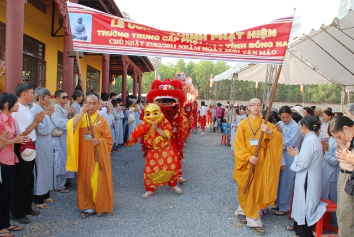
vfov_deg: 48.0
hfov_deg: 67.3
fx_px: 266
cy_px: 118
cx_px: 177
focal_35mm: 27
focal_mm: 18
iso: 200
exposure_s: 1/125
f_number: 5.6
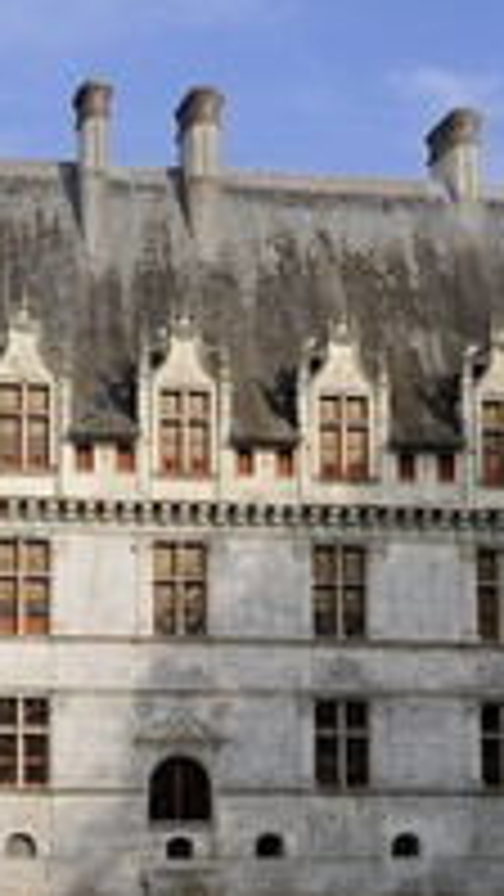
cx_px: 104
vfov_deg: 25.2
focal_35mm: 84
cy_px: 581
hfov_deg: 14.3
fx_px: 1995
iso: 200
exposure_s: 1/160
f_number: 14
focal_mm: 38
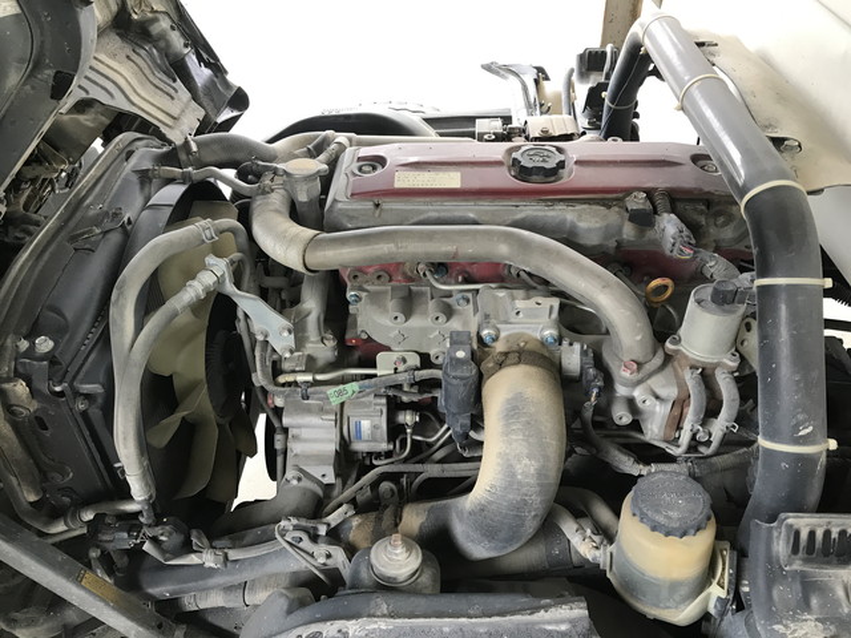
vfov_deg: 49.7
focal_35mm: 28
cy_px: 319
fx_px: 688
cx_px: 426
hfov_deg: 63.4
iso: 40
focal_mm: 3.99
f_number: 1.8
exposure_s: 1/24
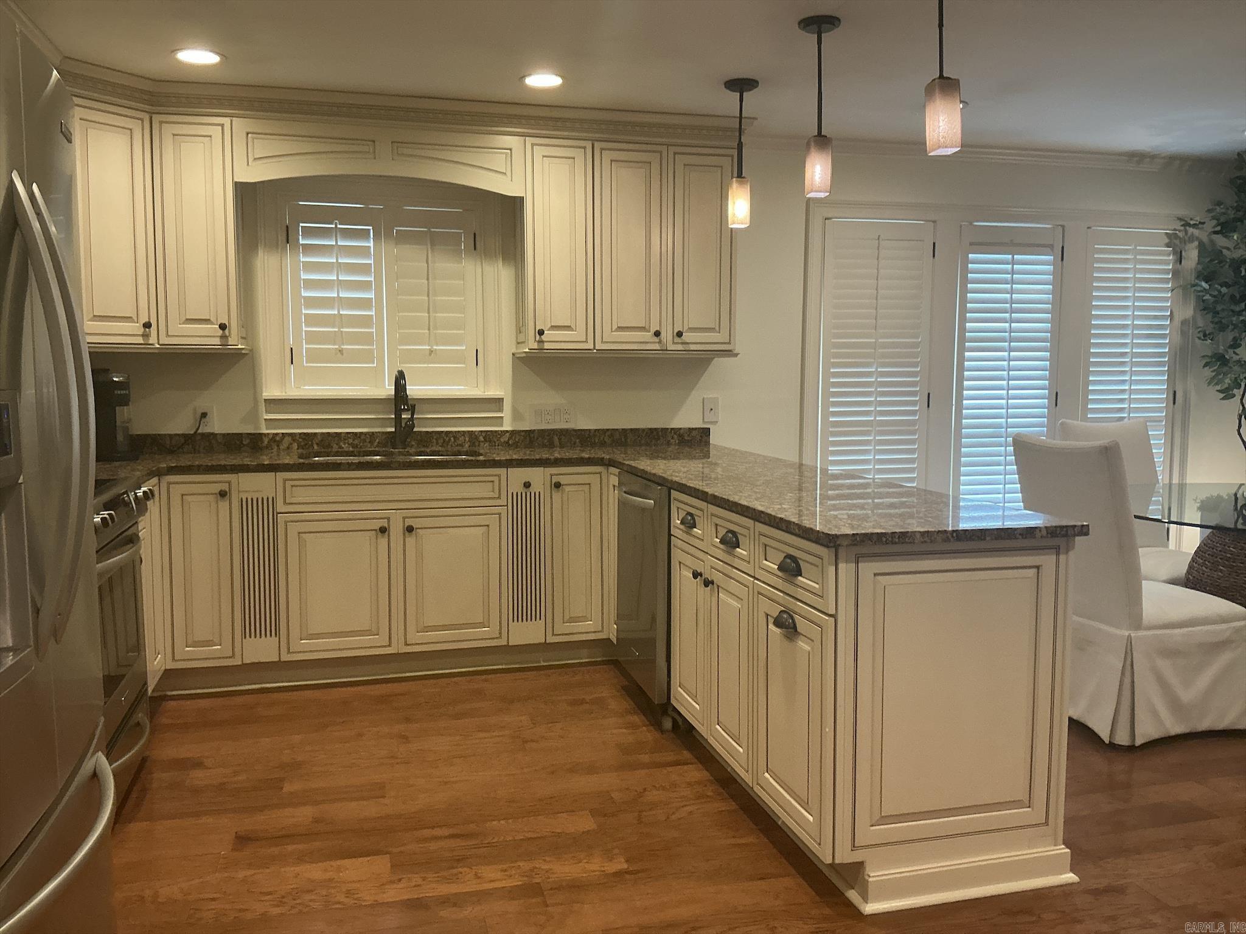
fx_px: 1008
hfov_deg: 63.4
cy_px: 467
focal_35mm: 28
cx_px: 623
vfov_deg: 49.7
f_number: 1.8
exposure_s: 1/60
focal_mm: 3
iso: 125
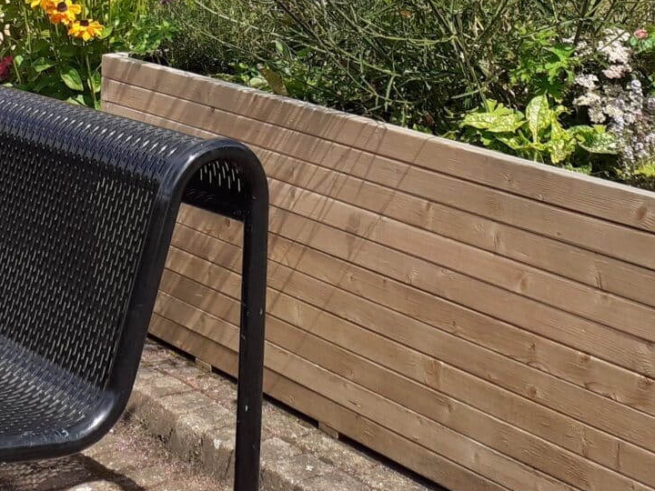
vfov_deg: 19.5
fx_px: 1362
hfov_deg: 27.0
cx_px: 288
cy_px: -67
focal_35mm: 72
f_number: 1.9
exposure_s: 1/1675
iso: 40
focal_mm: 3.6
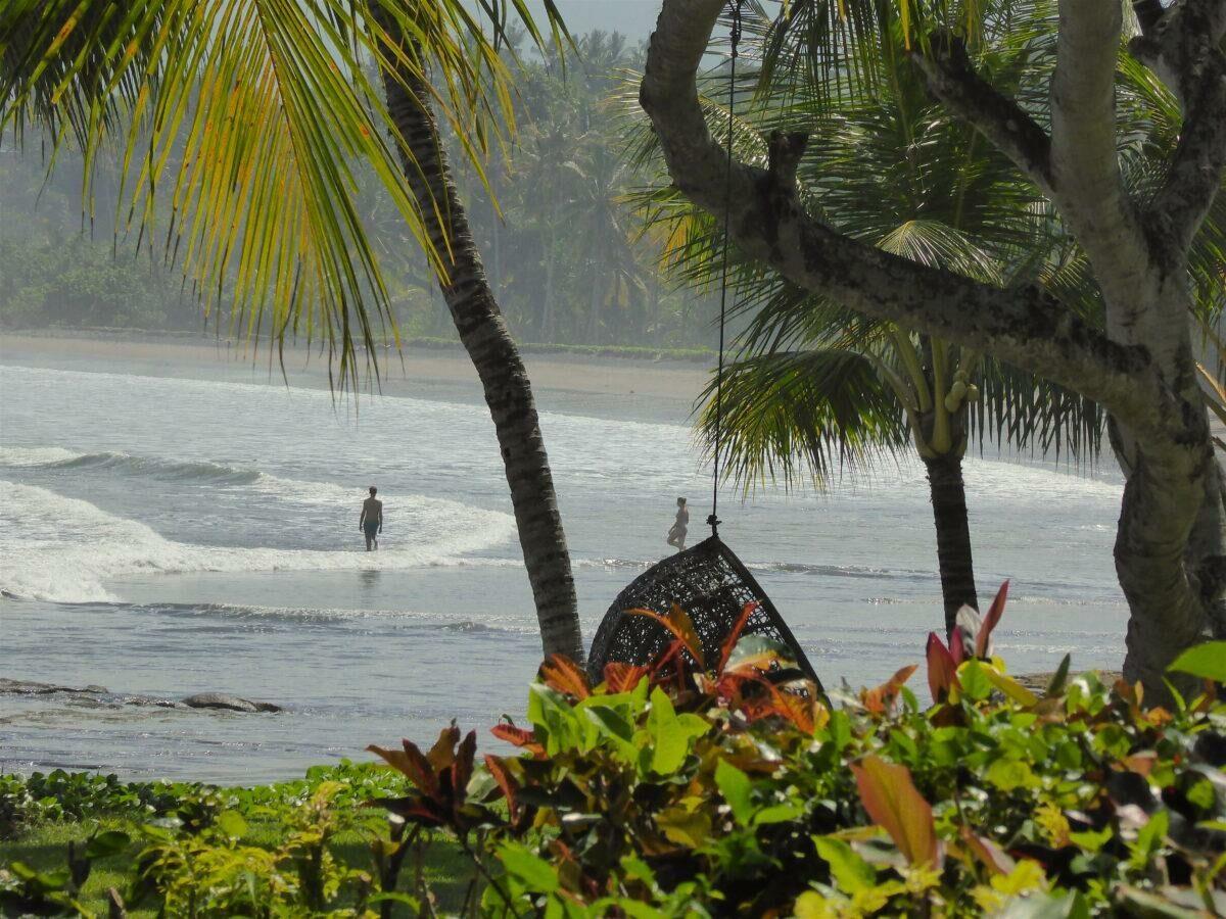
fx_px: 7863
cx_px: 613
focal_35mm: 222
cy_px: 460
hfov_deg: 8.9
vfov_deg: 6.7
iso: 200
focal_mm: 35.8
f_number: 5.6
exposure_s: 1/1300
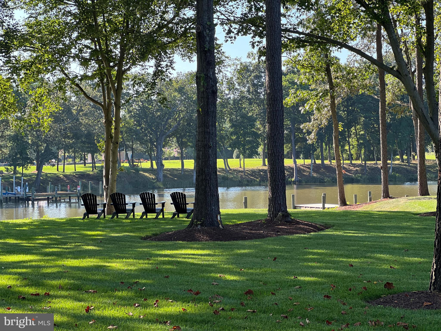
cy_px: 166
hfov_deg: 25.3
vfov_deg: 19.1
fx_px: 981
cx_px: 220
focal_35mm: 77
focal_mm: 9
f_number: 2.8
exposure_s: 1/151
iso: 40
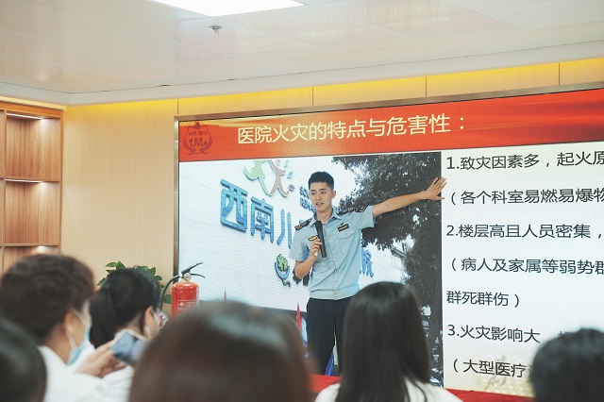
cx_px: 302
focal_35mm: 70
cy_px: 201
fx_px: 1174
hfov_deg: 28.9
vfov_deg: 19.4
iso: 400
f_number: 4
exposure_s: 1/100
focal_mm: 70
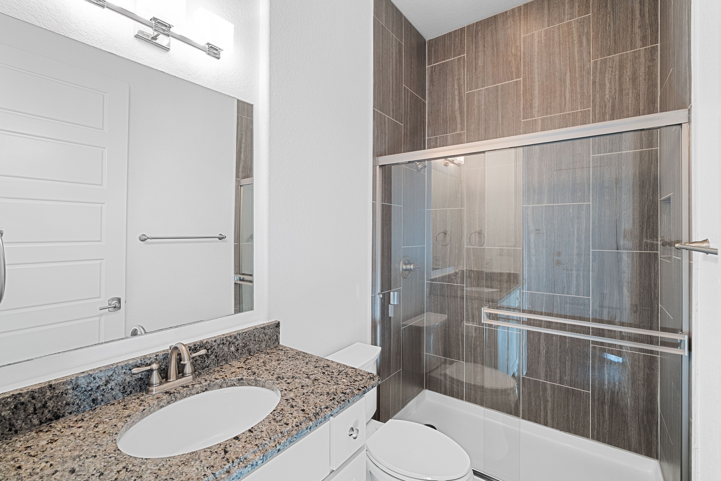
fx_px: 320
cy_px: 240
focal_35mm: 16
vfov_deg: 73.7
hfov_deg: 96.7
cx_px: 360
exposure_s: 1/3
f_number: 8
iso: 800
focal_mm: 16
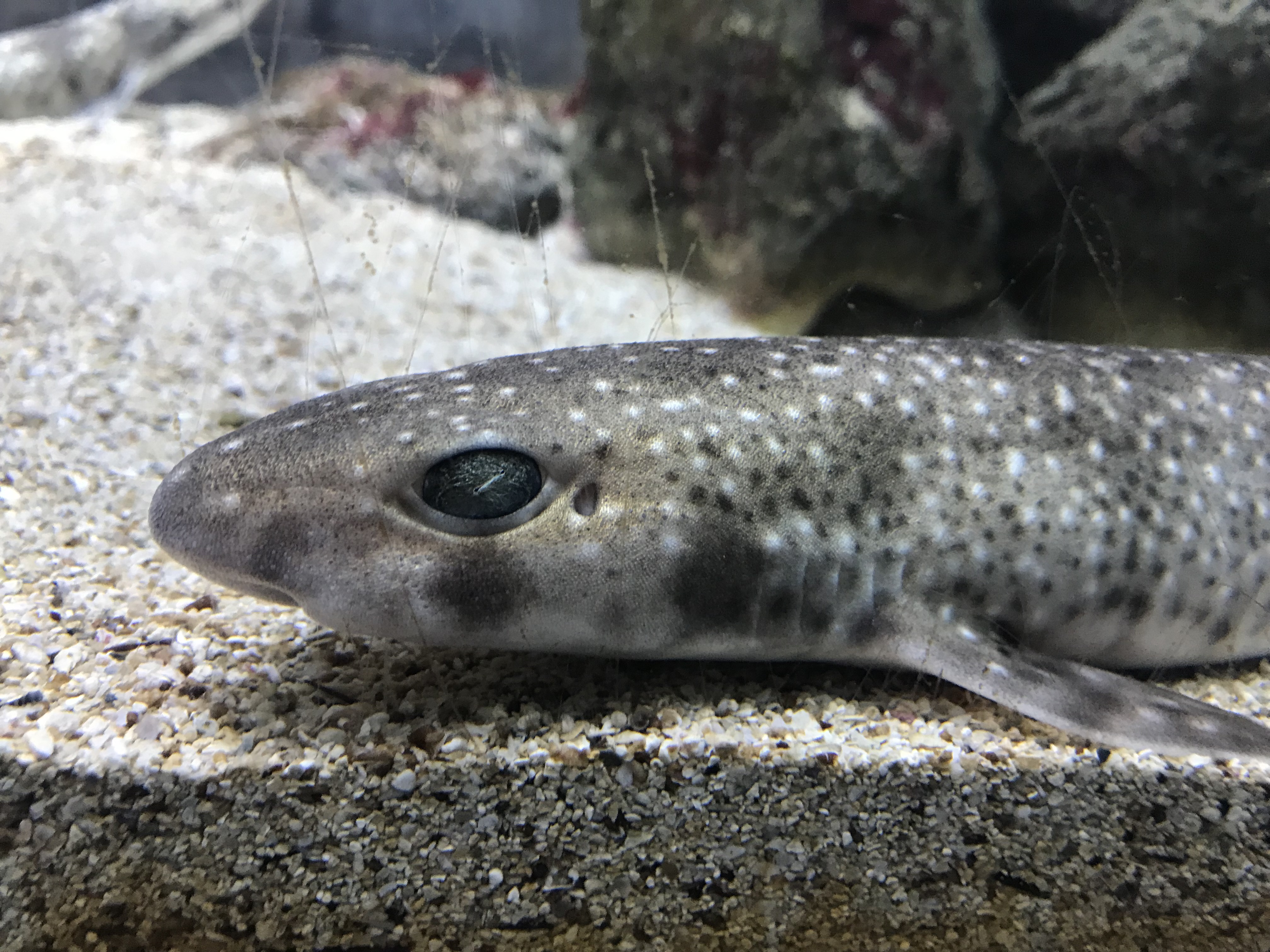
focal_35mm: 28
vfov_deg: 49.7
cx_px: 635
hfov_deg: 63.4
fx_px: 1027
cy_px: 476
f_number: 1.8
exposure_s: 1/17
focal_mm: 3.99
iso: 40
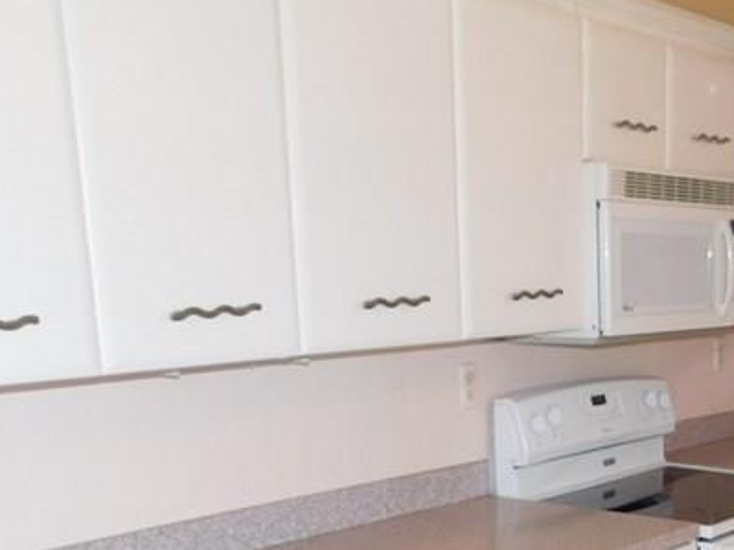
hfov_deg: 31.1
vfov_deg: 23.2
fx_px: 1251
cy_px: 611
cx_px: 666
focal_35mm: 59
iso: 200
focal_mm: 4
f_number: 3
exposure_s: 1/30
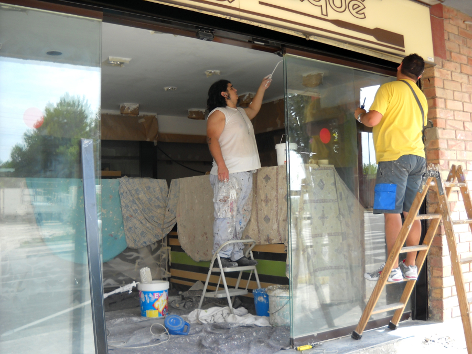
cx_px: 236
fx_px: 559
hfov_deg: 45.8
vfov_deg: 35.1
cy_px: 177
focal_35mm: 41
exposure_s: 1/129
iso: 64
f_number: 3.1
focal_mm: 6.72
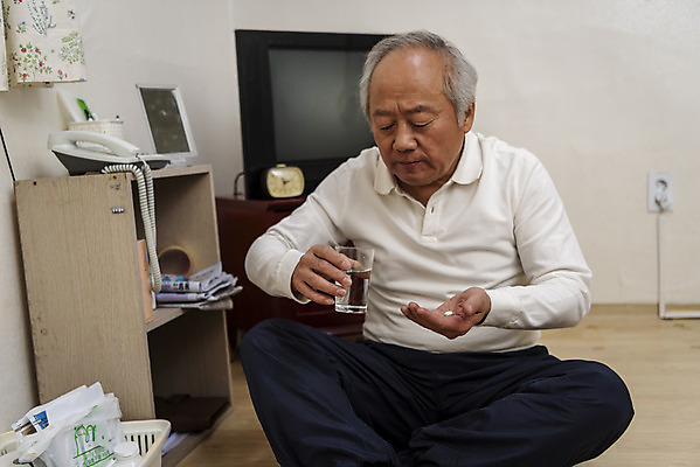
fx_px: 778
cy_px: 234
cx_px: 350
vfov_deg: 33.4
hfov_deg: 48.4
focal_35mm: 40
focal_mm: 40
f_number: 2.8
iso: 200
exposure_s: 1/125
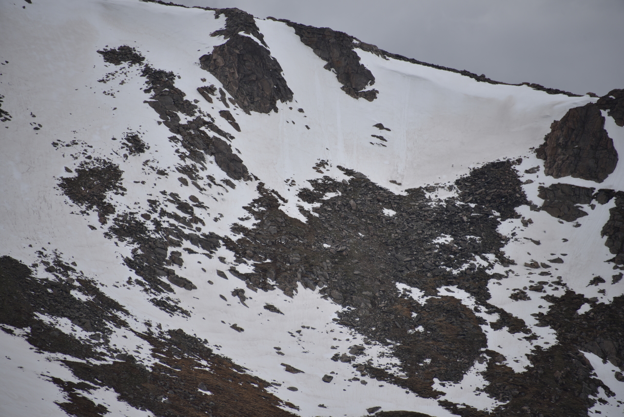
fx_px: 5201
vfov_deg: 4.6
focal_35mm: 300
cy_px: 208
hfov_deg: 6.9
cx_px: 312
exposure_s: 1/640
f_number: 6.3
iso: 100
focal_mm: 300
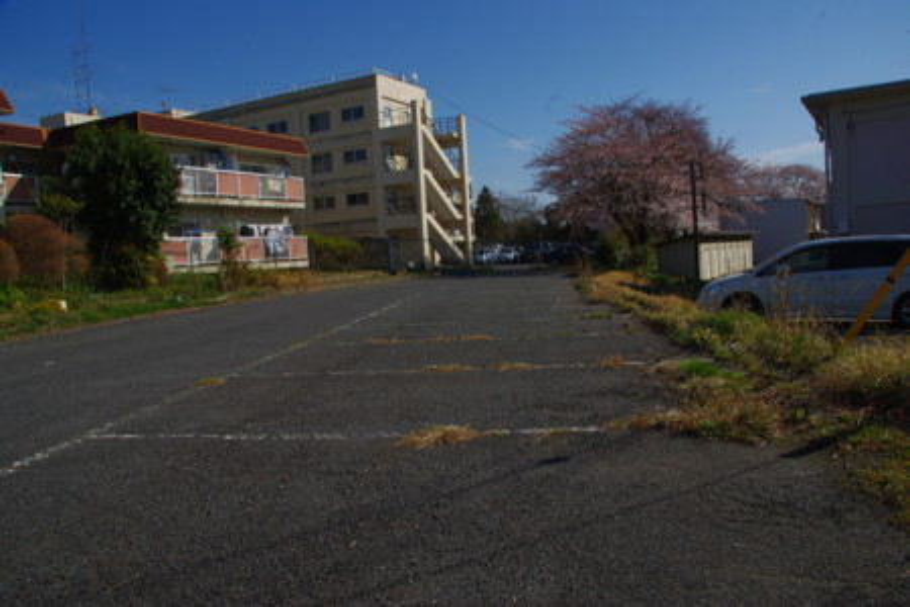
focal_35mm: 27
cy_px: 304
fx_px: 682
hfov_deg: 67.4
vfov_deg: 47.9
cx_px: 455
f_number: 11
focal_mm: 18
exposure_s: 1/180
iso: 100
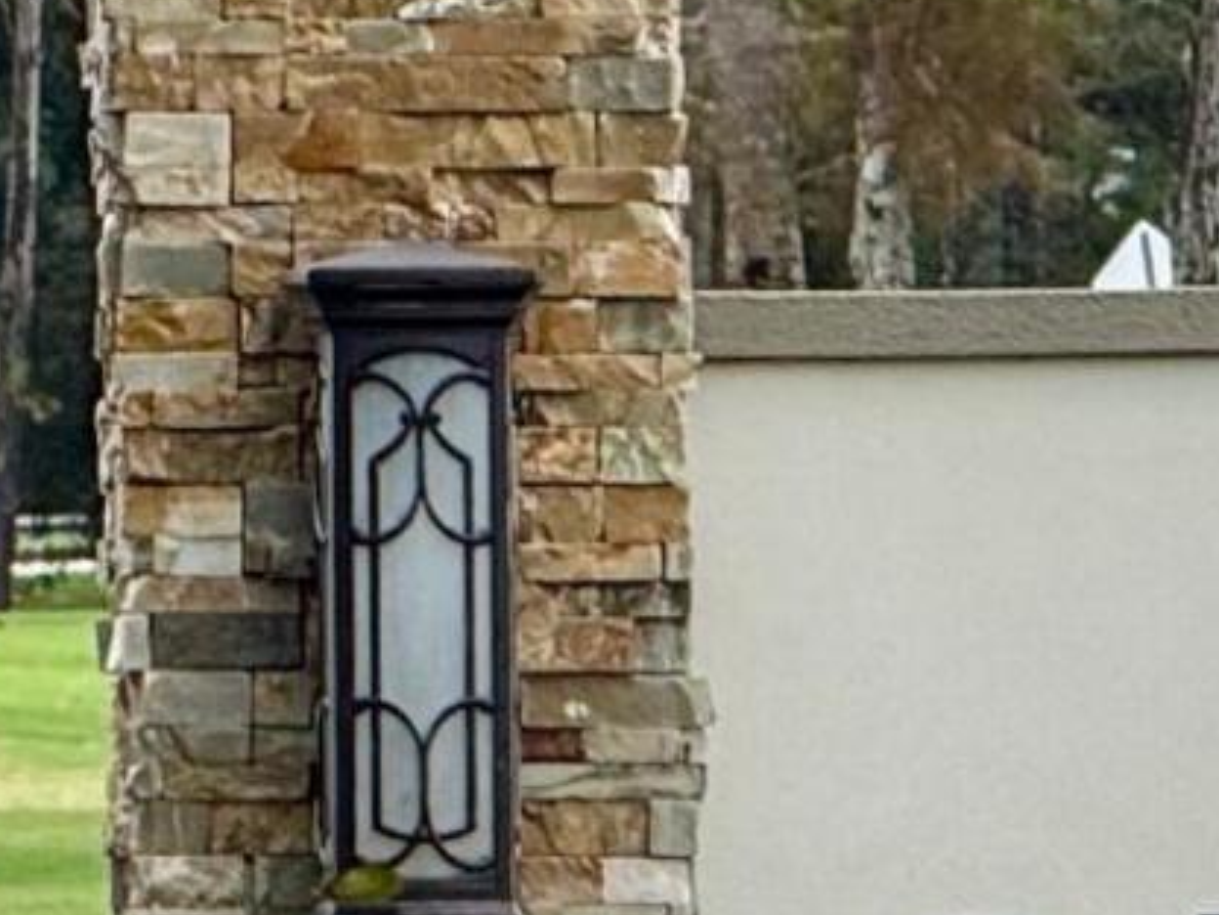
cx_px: 1928
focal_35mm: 830
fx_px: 29228
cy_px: 1199
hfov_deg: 2.4
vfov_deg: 1.8
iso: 64
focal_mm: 15.66
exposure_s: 1/349
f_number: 2.8
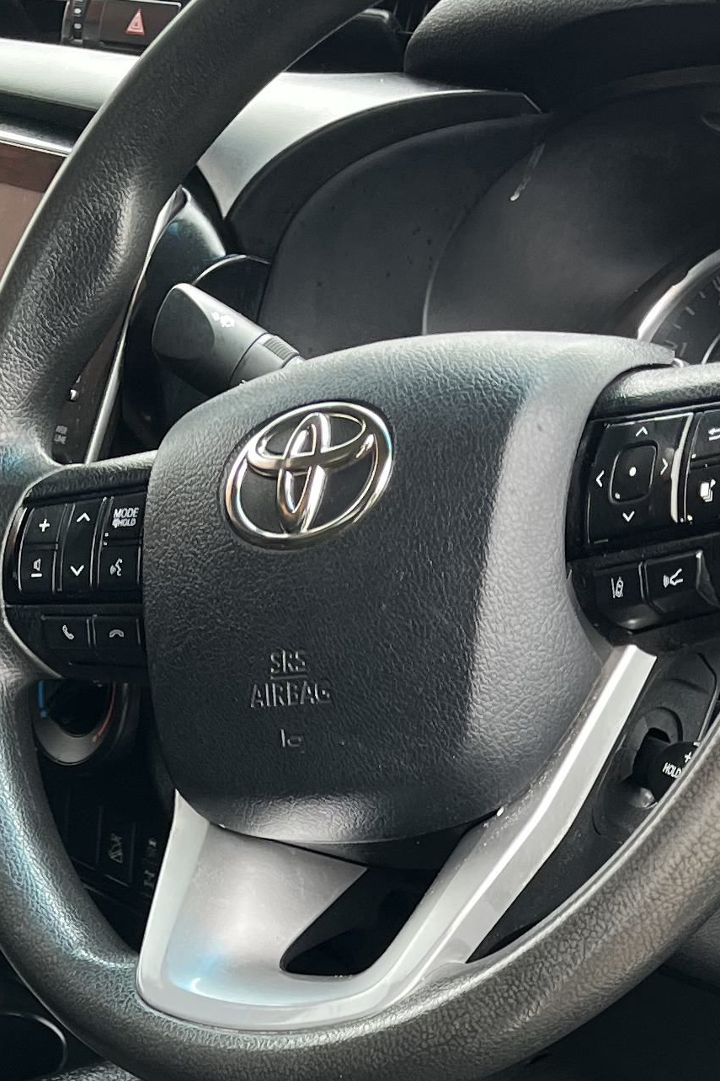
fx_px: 2550
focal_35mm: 85
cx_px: 150
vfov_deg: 22.2
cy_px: 1273
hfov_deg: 16.0
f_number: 1.6
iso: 50
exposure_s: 1/121
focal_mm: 5.1
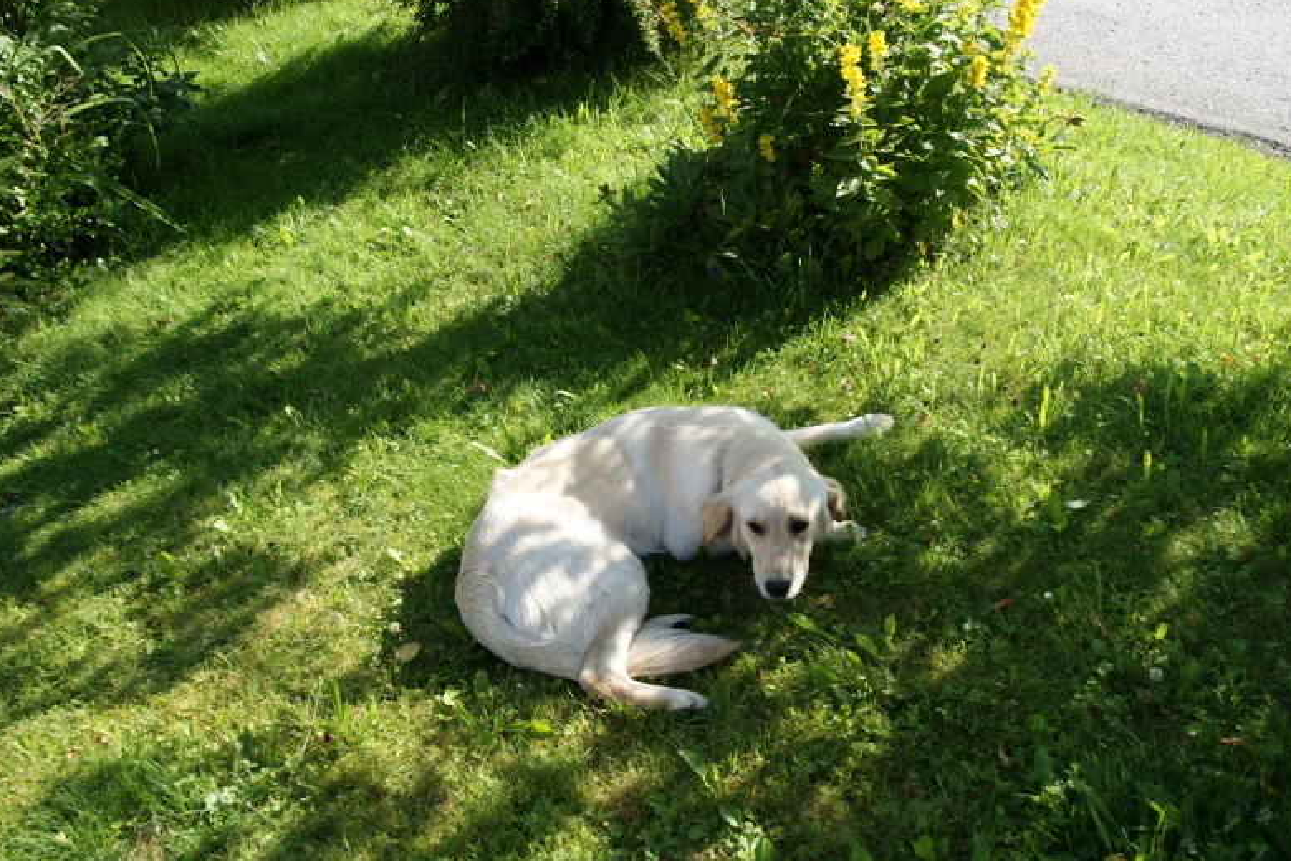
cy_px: 434
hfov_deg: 51.9
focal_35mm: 37
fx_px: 1327
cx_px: 650
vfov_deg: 35.9
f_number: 7.1
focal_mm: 24
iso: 100
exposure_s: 1/100
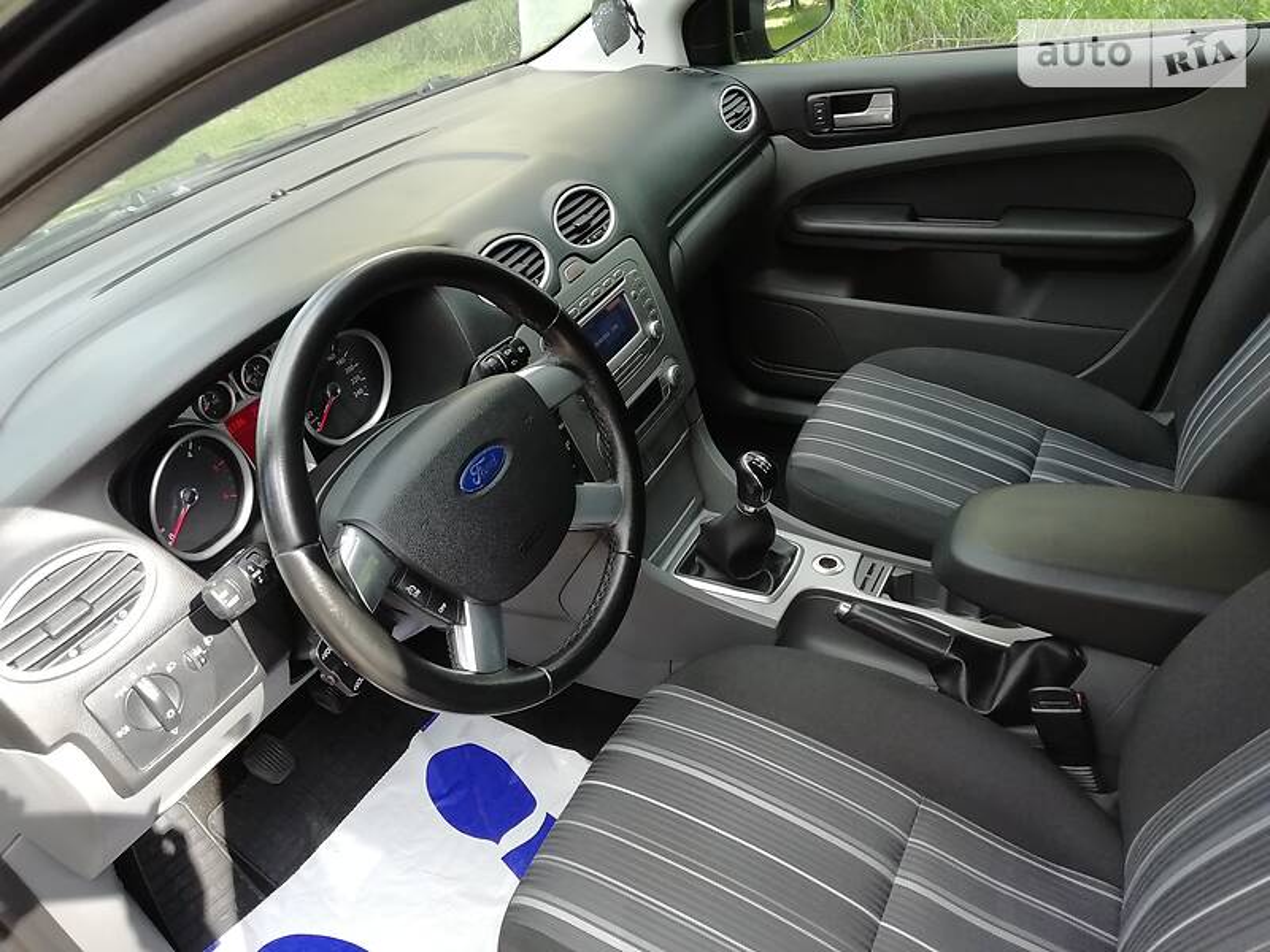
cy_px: 476
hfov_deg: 67.3
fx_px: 954
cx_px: 635
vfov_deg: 53.1
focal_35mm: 26
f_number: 2.2
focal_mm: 3.5
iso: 80
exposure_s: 1/100
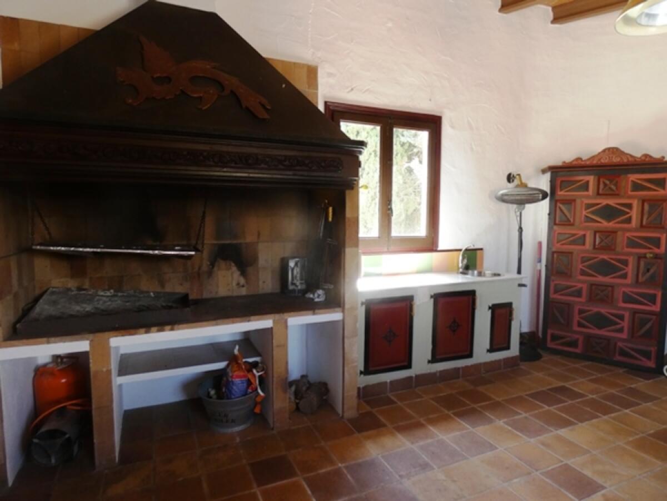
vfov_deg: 66.0
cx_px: 334
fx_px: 385
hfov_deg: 81.7
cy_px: 250
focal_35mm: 20
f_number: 2.8
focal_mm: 3.6
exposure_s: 1/60
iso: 200
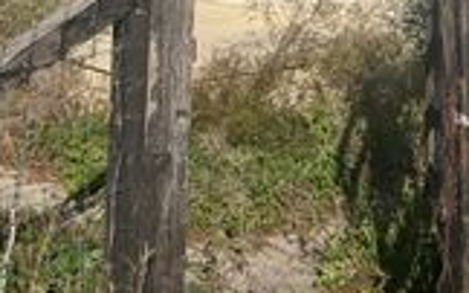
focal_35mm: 85
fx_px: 1086
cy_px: -202
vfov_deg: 13.9
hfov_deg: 24.3
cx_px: 298
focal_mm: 5.7
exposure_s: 1/6579
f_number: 1.5
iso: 50
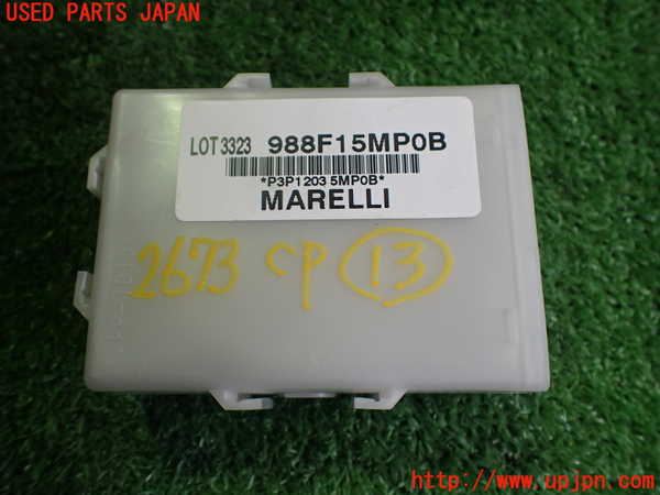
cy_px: 248
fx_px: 572
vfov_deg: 46.8
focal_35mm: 30
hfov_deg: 60.0
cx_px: 330
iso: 320
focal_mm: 5.4
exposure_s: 1/125
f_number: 2.3
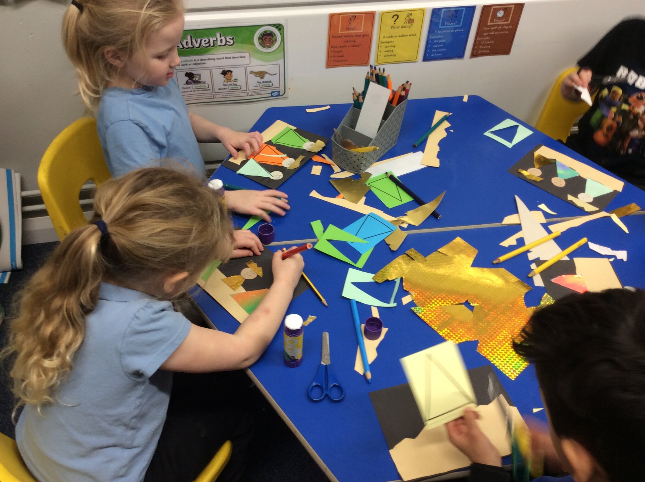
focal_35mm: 32
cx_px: 322
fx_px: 595
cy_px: 241
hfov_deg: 56.9
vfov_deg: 44.1
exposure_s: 1/25
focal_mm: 3.3
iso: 40
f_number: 2.4
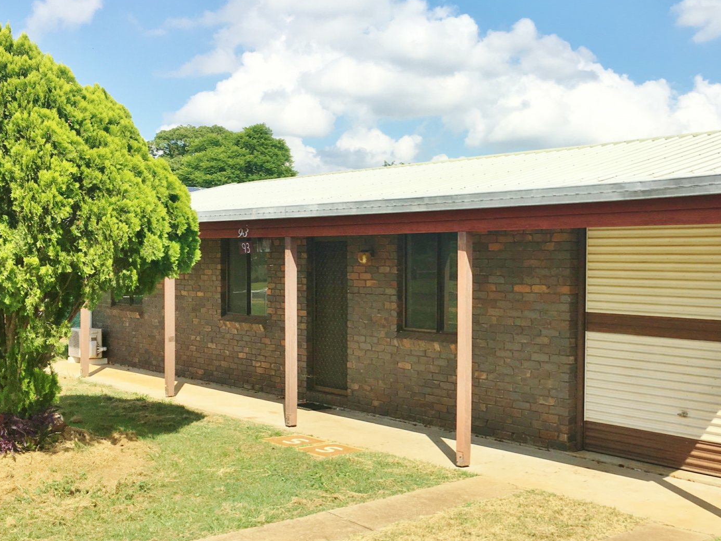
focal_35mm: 40
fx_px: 833
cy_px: 301
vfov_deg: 35.9
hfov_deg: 46.4
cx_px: 449
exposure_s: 1/2137
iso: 25
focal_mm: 4.15
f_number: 2.2
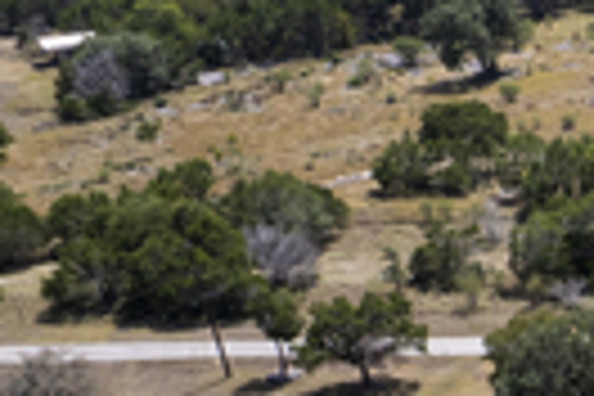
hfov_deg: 14.5
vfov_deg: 12.2
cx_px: 1310
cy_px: 608
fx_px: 1765
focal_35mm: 107
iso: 100
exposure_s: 1/320
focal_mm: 8.38
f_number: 2.8
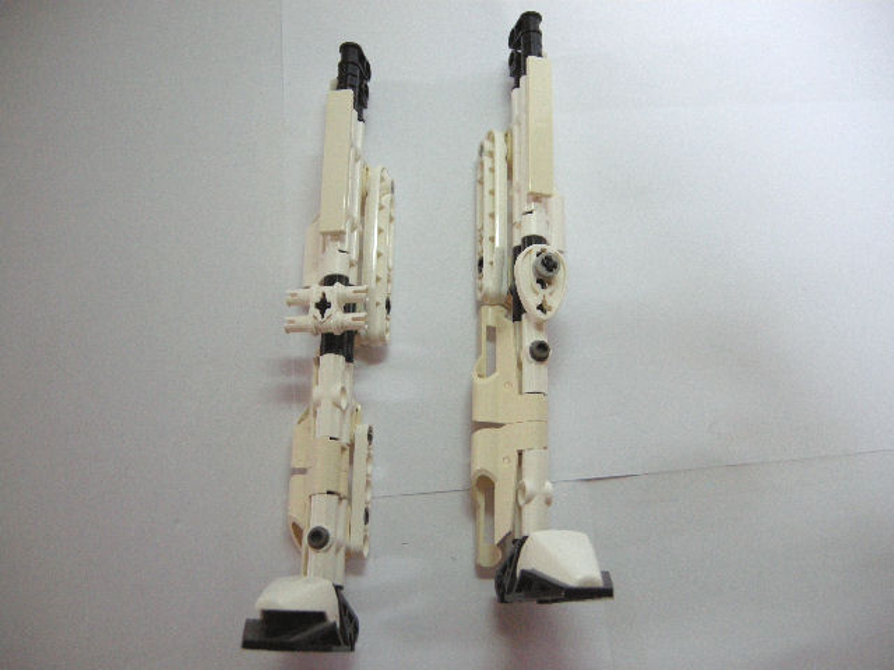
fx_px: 904
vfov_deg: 40.7
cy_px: 335
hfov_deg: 52.6
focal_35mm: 35
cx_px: 447
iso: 400
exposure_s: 1/50
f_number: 2.7
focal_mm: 7.5
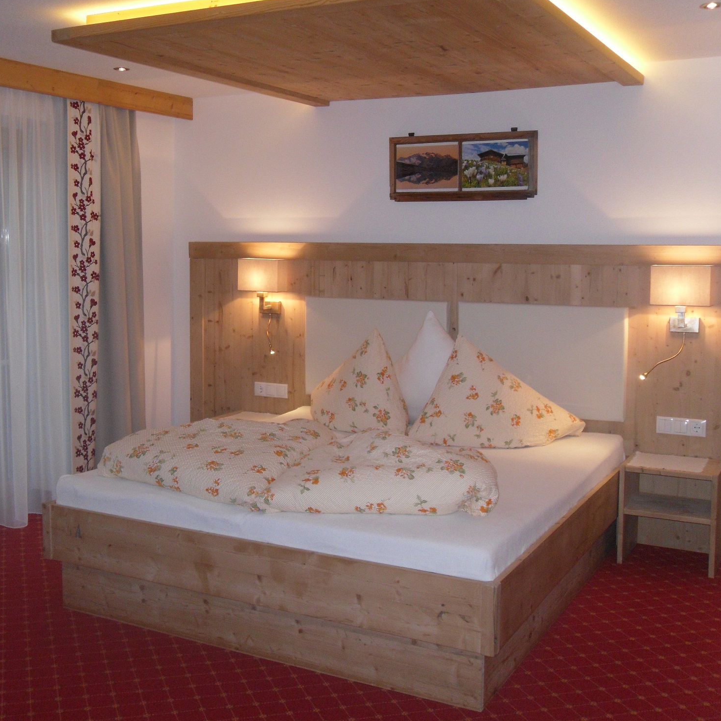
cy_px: 355
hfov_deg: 39.9
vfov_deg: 40.0
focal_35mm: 42
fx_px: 990
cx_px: 306
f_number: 3.5
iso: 200
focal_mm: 6.3
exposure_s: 1/45
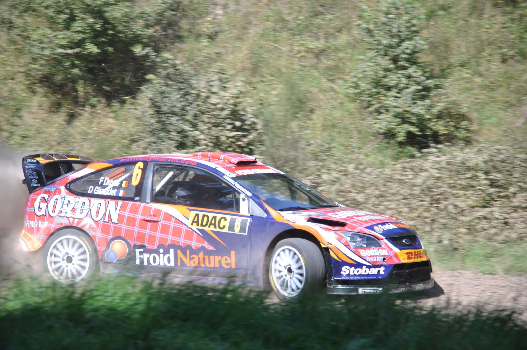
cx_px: 264
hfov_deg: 13.1
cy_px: 175
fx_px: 2302
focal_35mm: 158
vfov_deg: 8.7
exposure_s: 1/500
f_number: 5.6
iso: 280
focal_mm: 105
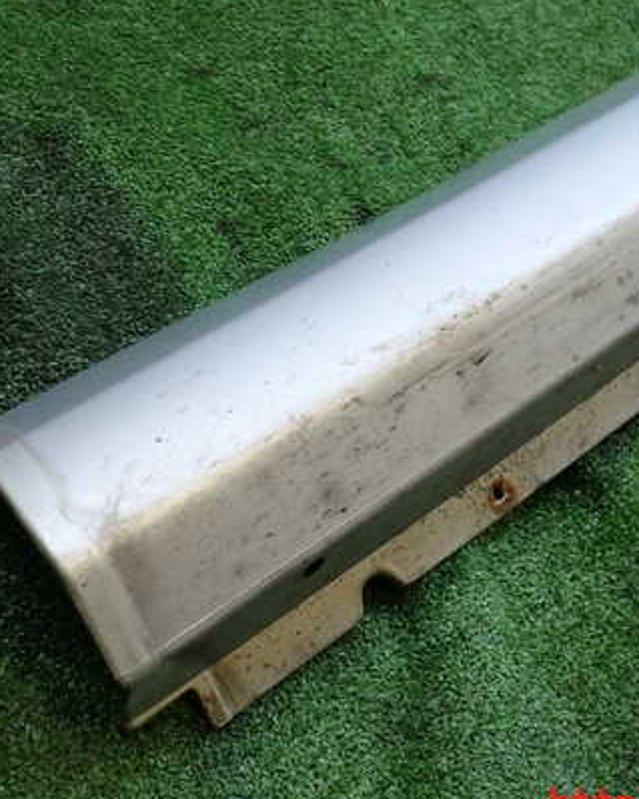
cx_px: 401
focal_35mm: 44
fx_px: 1041
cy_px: 380
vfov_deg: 42.0
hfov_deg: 34.0
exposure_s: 1/60
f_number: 2.3
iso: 200
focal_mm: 5.4
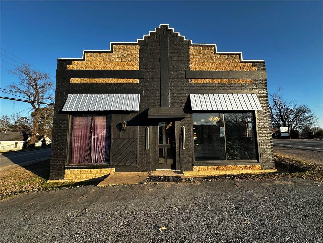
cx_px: 162
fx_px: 131
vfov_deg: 85.7
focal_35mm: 14
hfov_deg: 102.1
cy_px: 122
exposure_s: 1/487
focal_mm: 2.22
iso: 40
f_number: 2.2
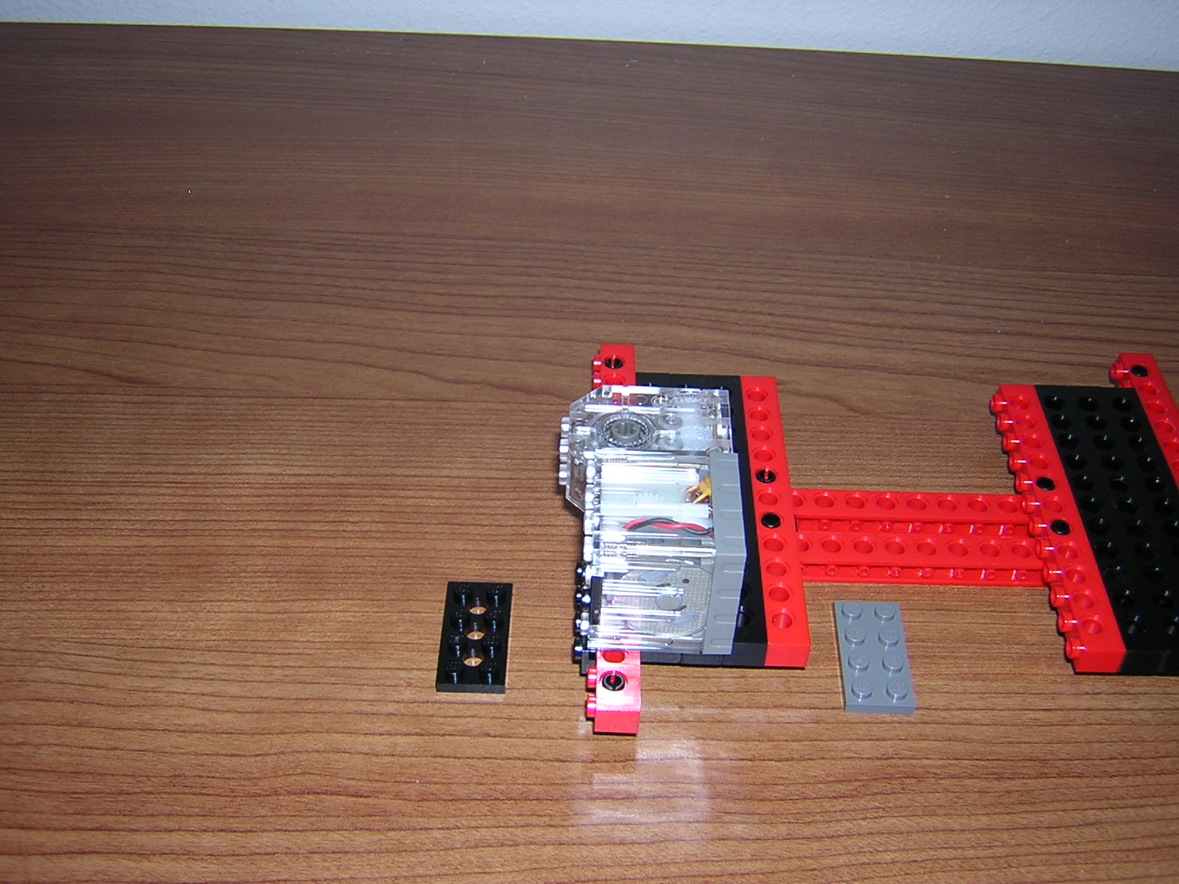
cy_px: 442
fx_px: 1362
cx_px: 590
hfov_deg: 46.8
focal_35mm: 40
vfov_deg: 36.0
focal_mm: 5.2
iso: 100
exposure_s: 1/60.1
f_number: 2.7
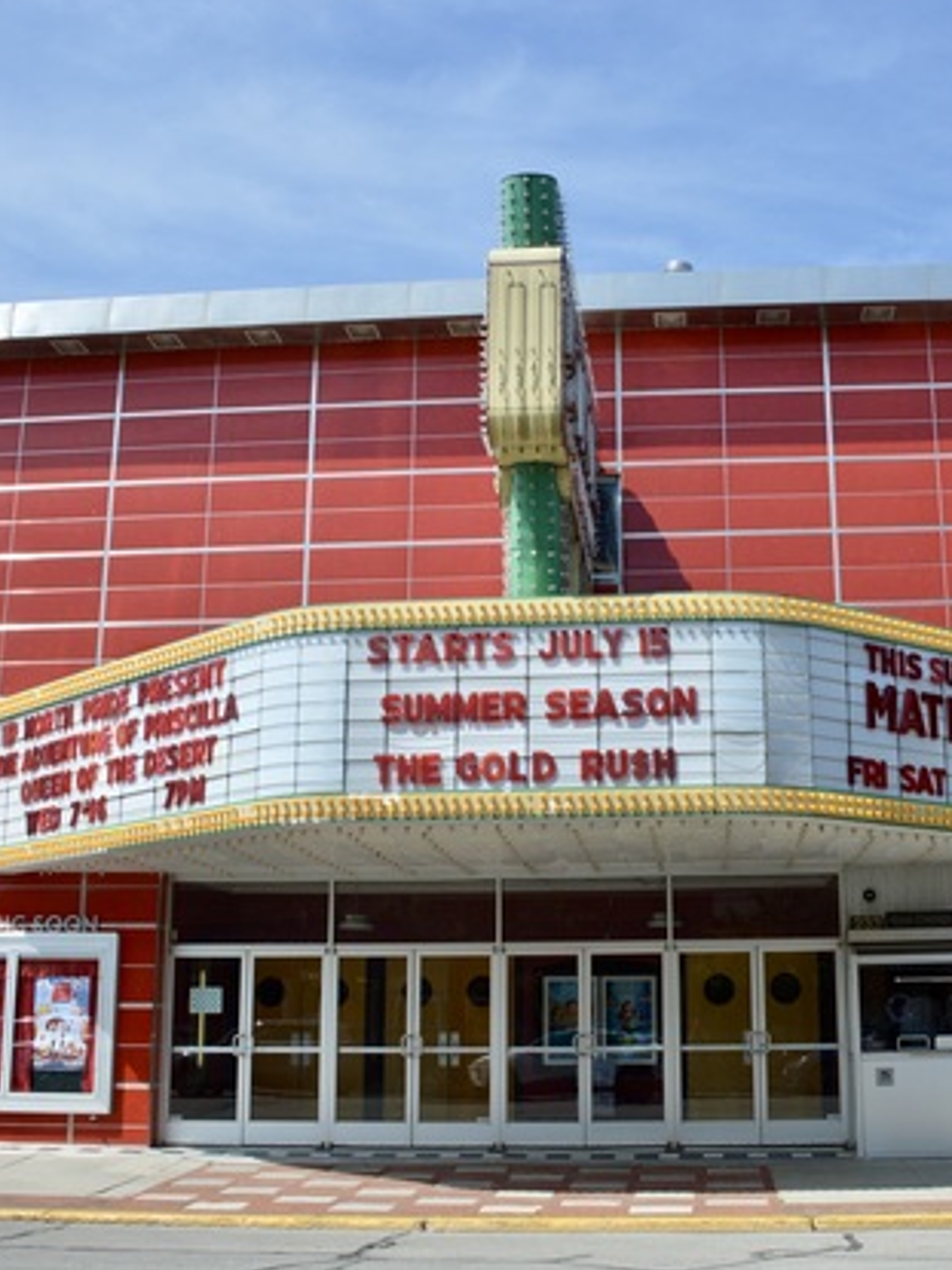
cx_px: 603
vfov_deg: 46.8
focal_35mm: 40
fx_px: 1468
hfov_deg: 35.7
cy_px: 637
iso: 100
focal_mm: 18
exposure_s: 1/250
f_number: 8
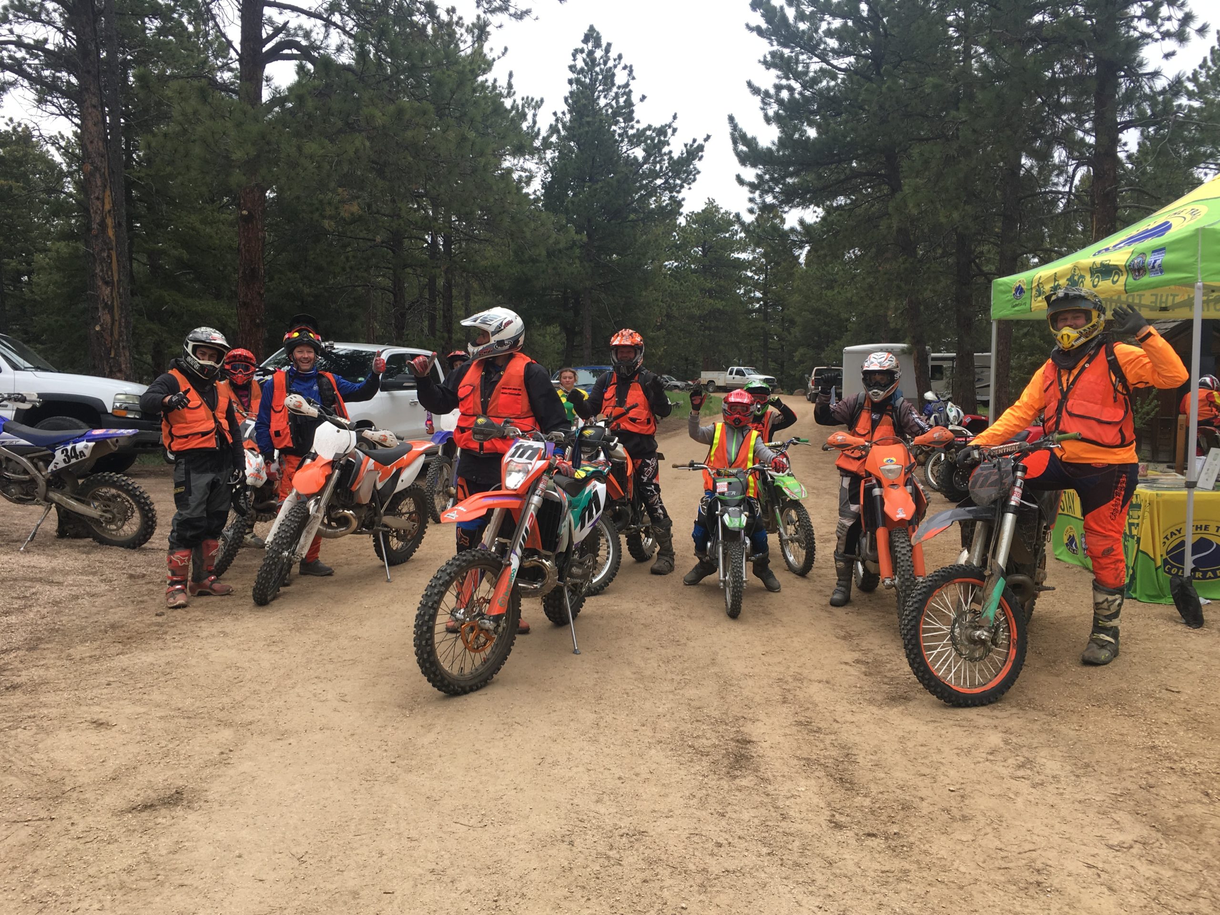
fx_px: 1022
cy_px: 458
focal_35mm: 29
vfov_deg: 48.2
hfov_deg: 61.7
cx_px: 610
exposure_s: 1/561
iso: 25
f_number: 2.2
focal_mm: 4.15
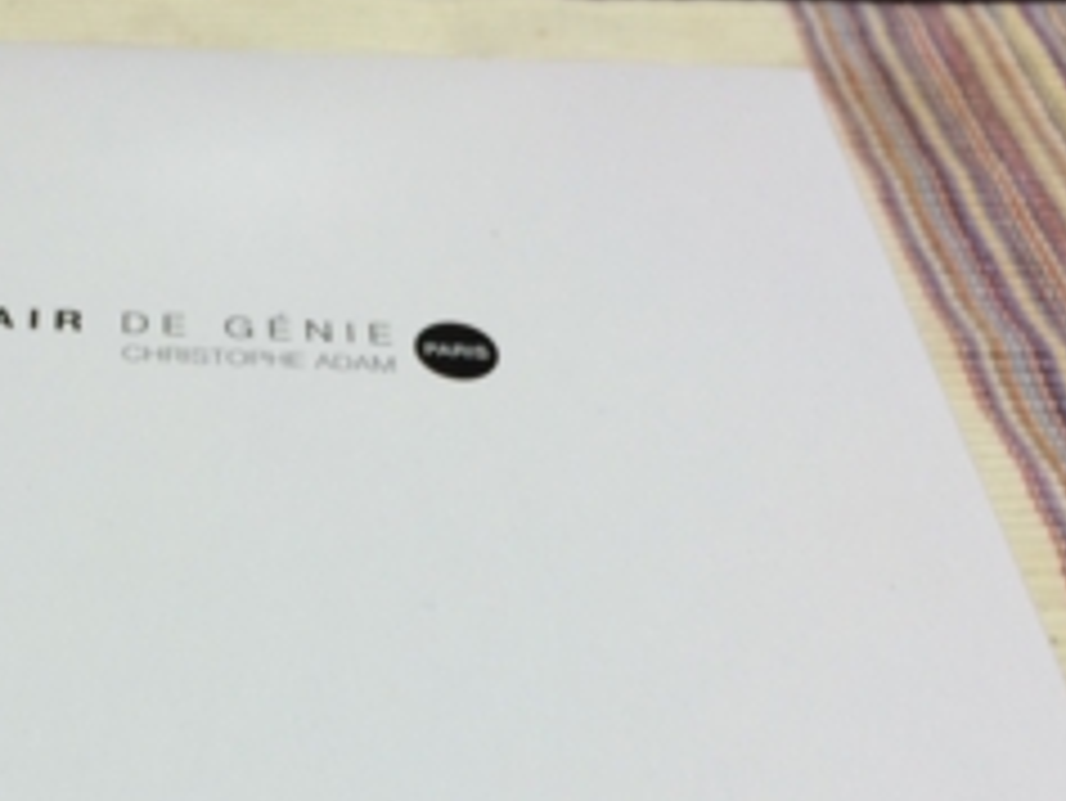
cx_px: 162
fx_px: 1695
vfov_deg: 26.0
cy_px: 657
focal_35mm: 55
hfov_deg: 33.5
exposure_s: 1/30
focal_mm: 4.15
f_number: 2.2
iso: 50
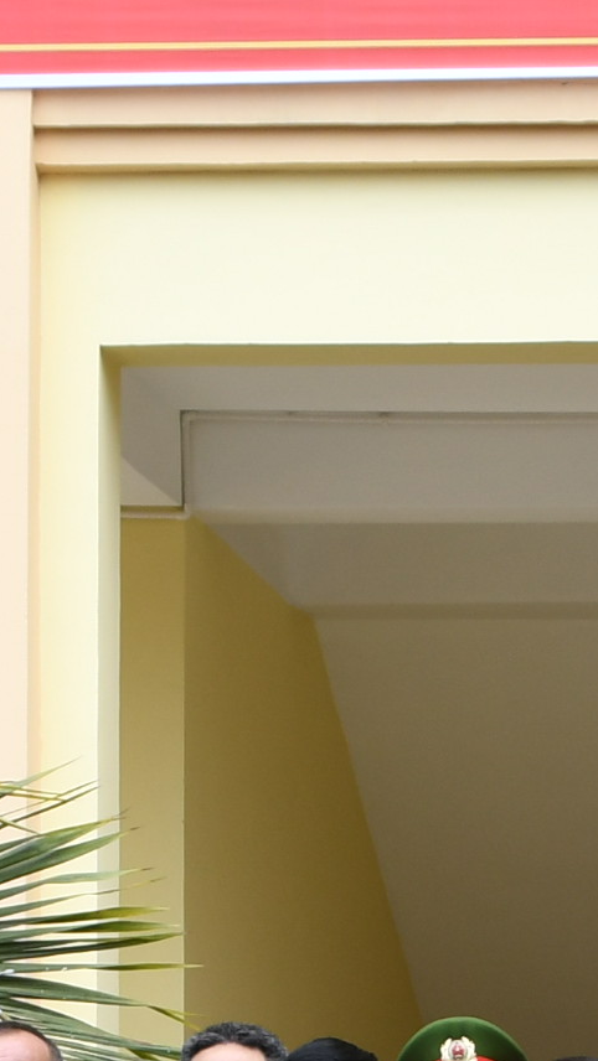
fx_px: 5396
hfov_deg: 6.2
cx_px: 1053
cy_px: 1207
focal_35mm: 192
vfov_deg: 11.1
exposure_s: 1/200
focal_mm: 25
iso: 200
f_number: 7.1
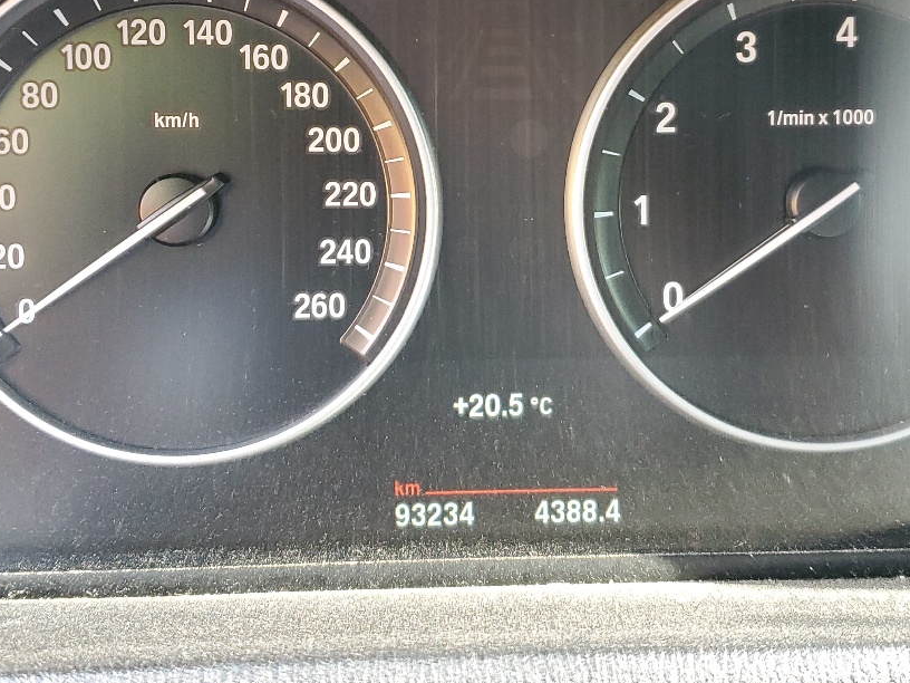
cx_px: 501
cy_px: 218
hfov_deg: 37.5
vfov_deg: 28.3
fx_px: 1341
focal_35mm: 51
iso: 174
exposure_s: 1/60.2
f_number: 1.5
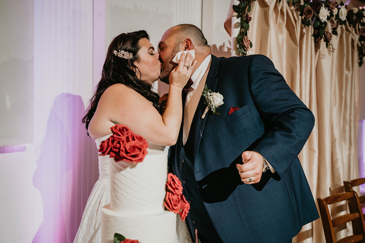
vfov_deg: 29.2
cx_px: 182
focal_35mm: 46
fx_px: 466
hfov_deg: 42.7
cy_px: 122
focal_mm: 46
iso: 800
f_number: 3.5
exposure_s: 1/60
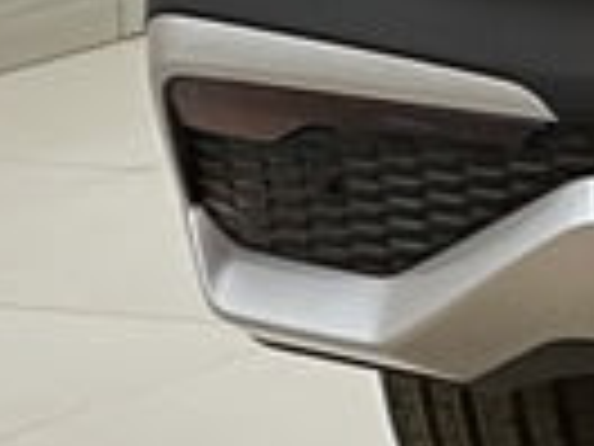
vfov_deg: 2.8
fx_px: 8992
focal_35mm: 524
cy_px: -444
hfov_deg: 3.7
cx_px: 1935
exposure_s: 1/100
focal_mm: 9
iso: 250
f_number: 2.8
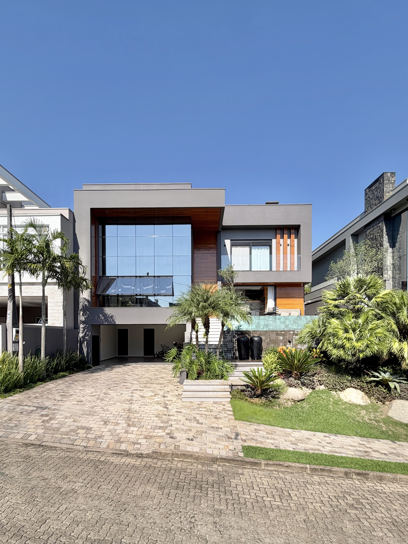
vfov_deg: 102.1
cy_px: 272
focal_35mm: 14
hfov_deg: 85.7
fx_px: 220
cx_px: 204
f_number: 2.2
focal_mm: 2.22
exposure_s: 1/779
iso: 20
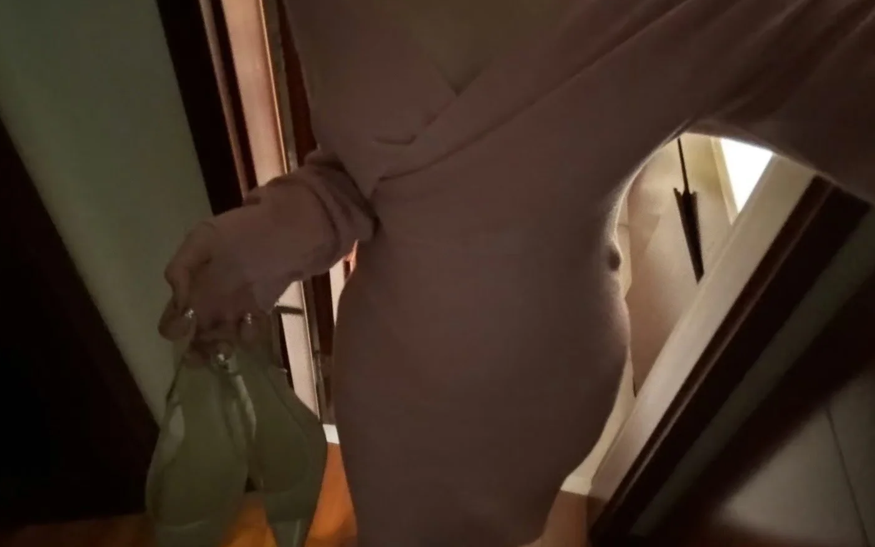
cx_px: 439
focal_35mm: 25
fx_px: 596
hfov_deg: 72.5
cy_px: 235
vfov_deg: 49.2
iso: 800
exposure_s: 1/17
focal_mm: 2.69
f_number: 1.9
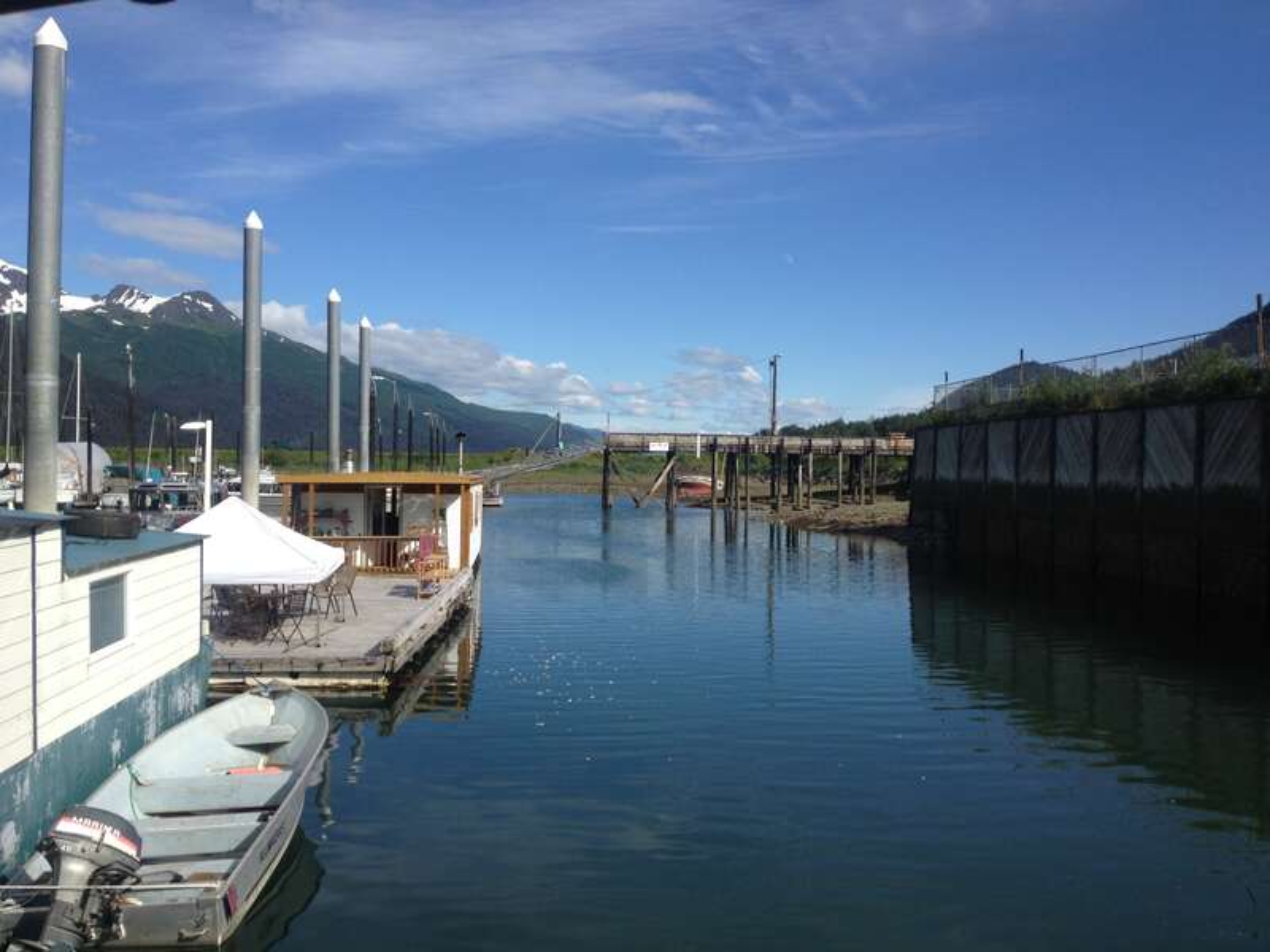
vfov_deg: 40.7
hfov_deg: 52.6
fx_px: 1284
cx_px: 635
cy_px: 476
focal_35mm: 35
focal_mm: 4.28
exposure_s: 1/1905
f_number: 2.4
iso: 50
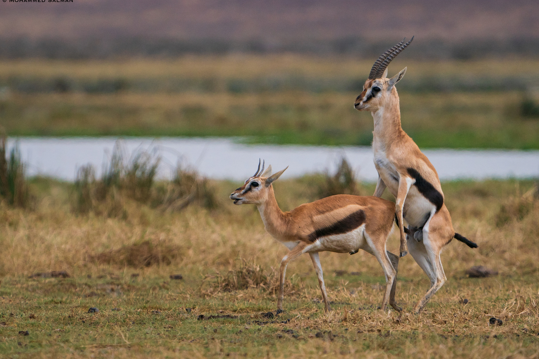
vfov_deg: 1.5
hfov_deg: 2.3
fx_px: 13667
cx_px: 273
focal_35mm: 913
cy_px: 177
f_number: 7.1
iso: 800
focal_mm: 600
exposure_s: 1/6400
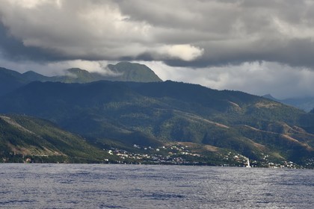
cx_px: 157
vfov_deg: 6.9
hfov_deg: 10.3
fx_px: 1744
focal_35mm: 200
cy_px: 104
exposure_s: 1/1000
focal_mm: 200
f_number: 13
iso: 400
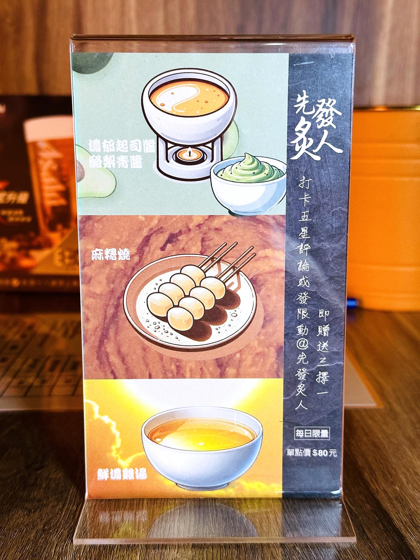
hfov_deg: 30.3
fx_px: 777
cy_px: 280
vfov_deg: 39.7
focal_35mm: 48
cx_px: 210
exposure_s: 1/60
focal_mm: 6.86
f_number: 1.78
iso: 250
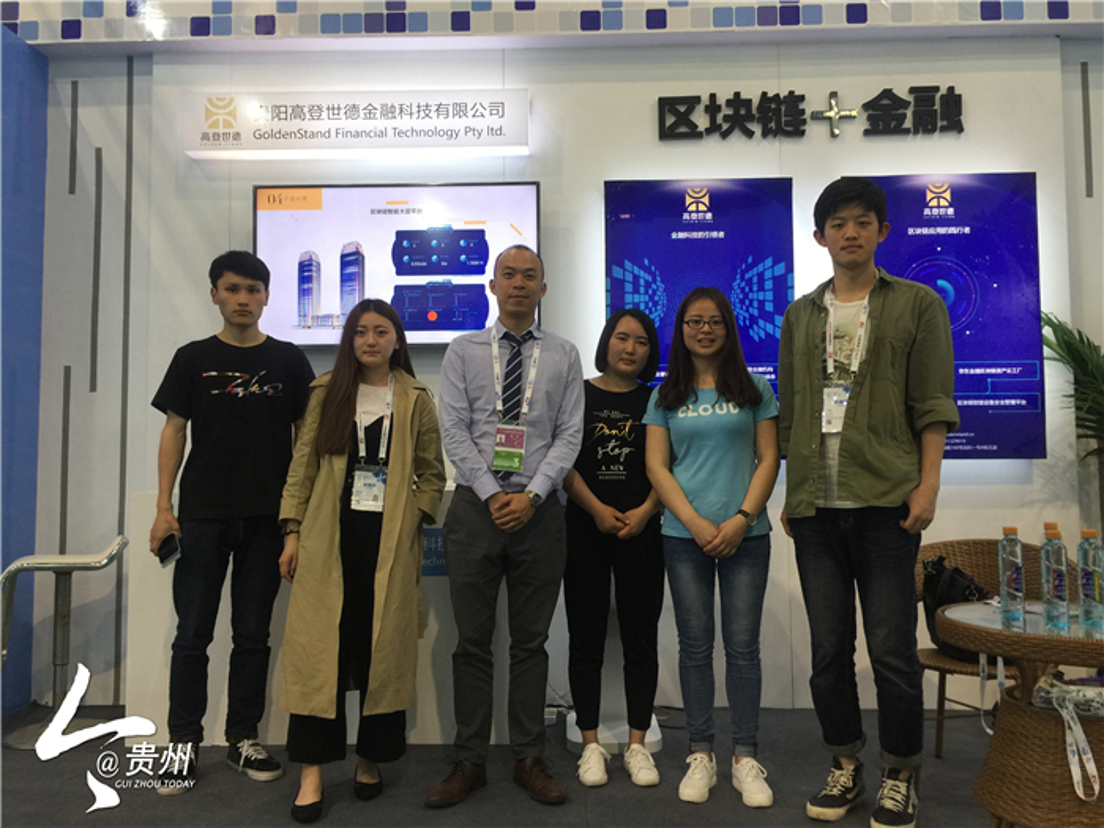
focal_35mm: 29
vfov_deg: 48.2
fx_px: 925
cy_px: 414
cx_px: 552
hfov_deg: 61.7
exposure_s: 1/33
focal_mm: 4.15
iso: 32
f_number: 2.2
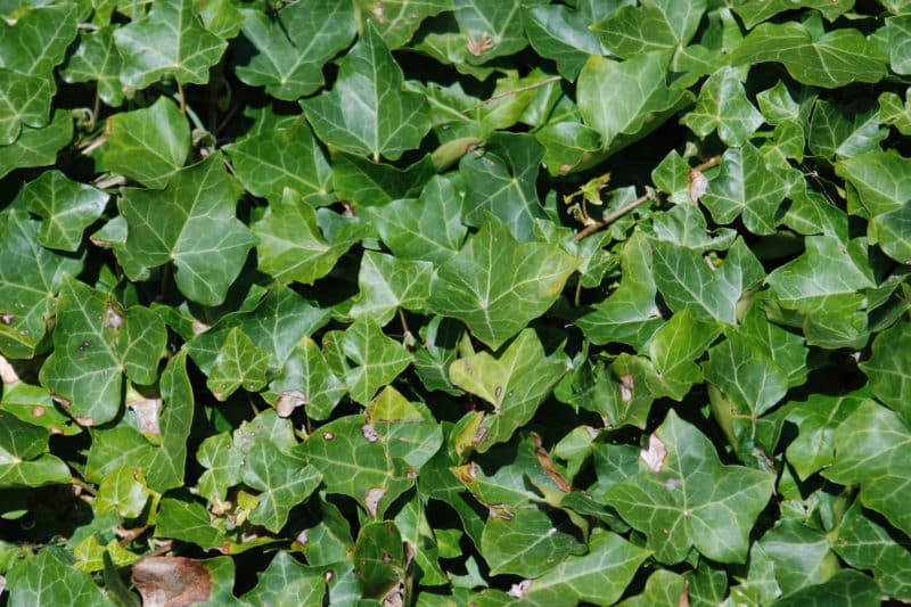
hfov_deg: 13.0
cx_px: 456
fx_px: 3985
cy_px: 304
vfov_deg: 8.7
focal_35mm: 158
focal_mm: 105
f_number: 5.6
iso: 100
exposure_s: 1/320
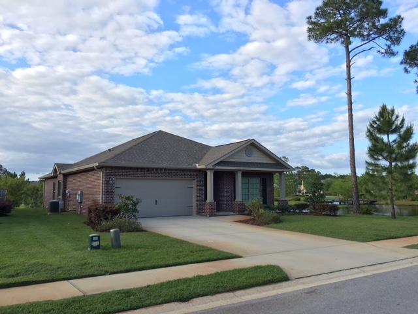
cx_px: 209
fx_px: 350
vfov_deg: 48.2
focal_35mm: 29
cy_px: 157
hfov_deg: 61.7
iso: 25
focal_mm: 4.15
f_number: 2.2
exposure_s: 1/442
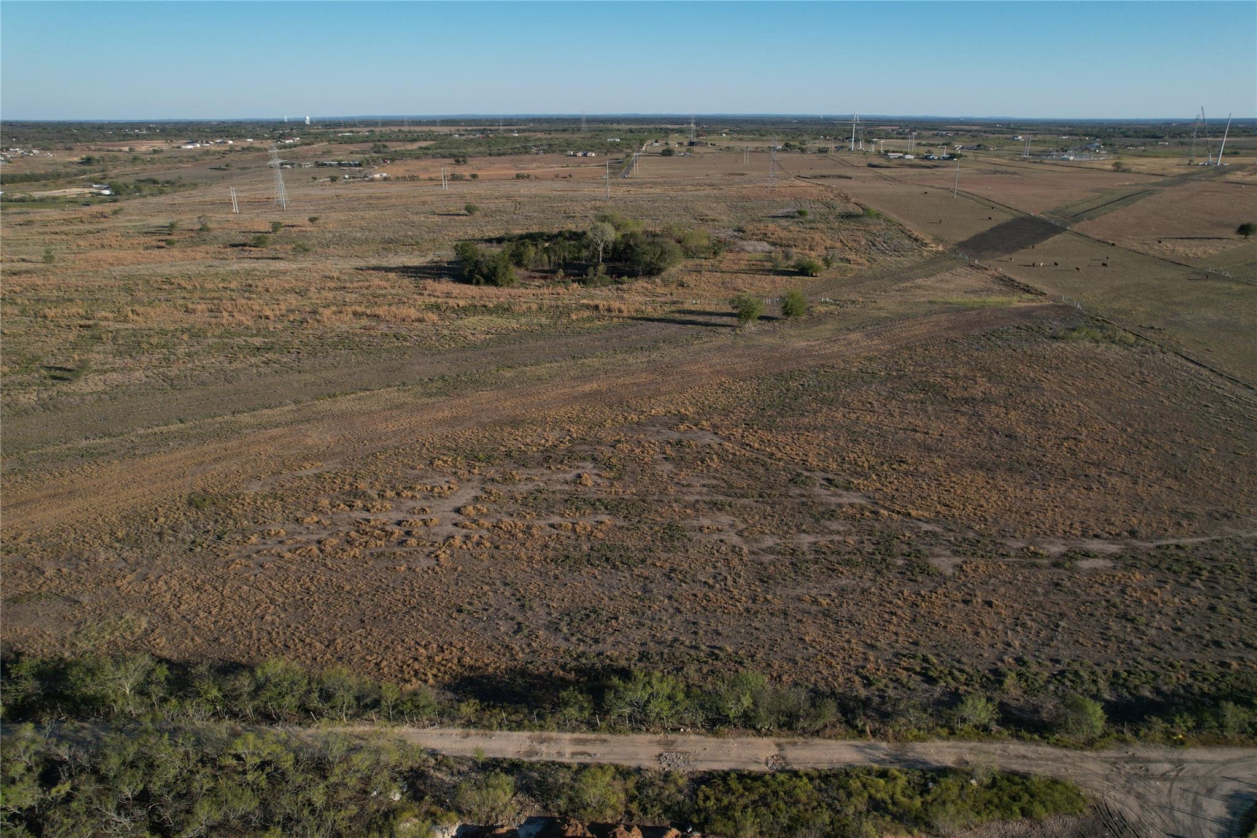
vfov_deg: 57.2
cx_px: 628
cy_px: 419
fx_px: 768
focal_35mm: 22
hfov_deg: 78.6
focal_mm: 8.38
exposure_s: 1/2000
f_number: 2.8
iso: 120
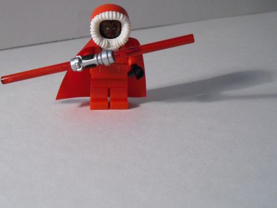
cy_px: 68
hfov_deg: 35.4
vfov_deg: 26.8
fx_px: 432
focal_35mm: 54
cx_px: 111
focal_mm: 6.3
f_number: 3.1
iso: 400
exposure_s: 1/80
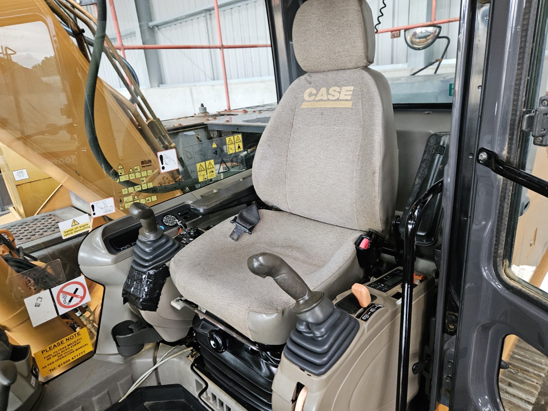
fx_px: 364
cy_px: 206
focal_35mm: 23
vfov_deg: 58.9
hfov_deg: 73.9
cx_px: 274
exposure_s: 1/100
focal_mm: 5.4
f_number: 1.8
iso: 500
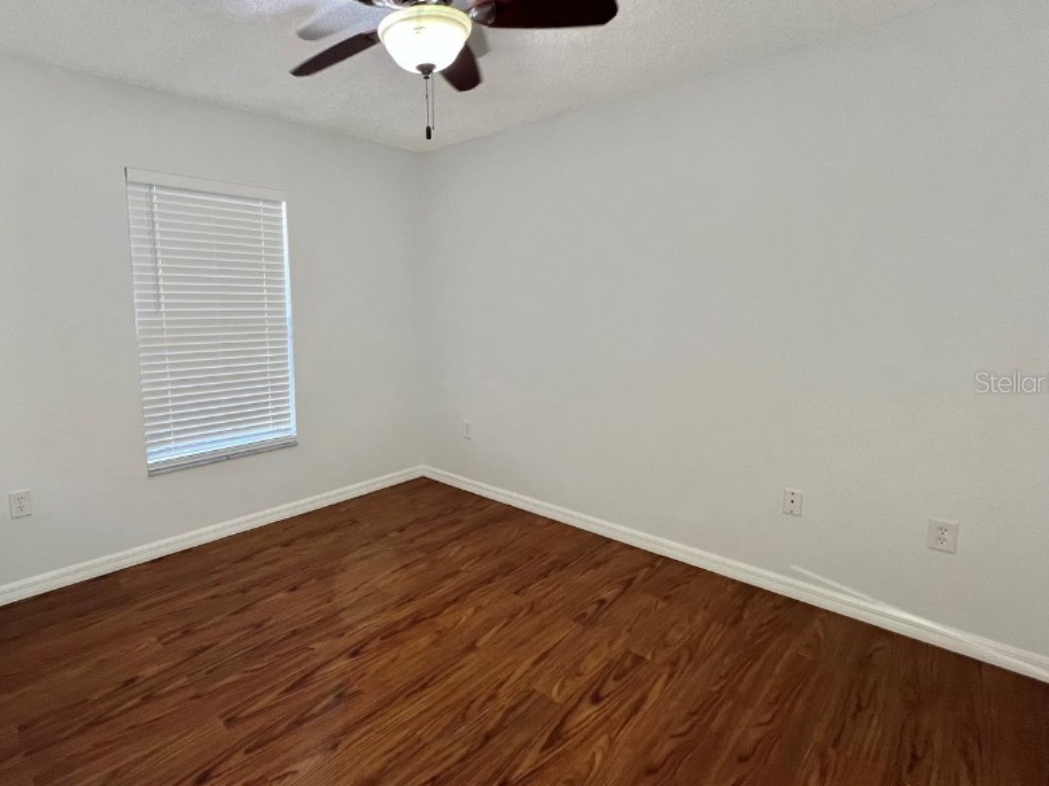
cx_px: 415
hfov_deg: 89.8
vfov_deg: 74.7
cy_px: 382
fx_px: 515
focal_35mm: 17
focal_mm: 1.57
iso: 160
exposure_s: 1/60
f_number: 1.8
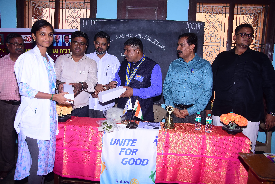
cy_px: 92
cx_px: 138
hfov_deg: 57.2
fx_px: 252
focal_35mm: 33
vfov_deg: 40.0
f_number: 6.3
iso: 640
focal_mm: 22
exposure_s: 1/125
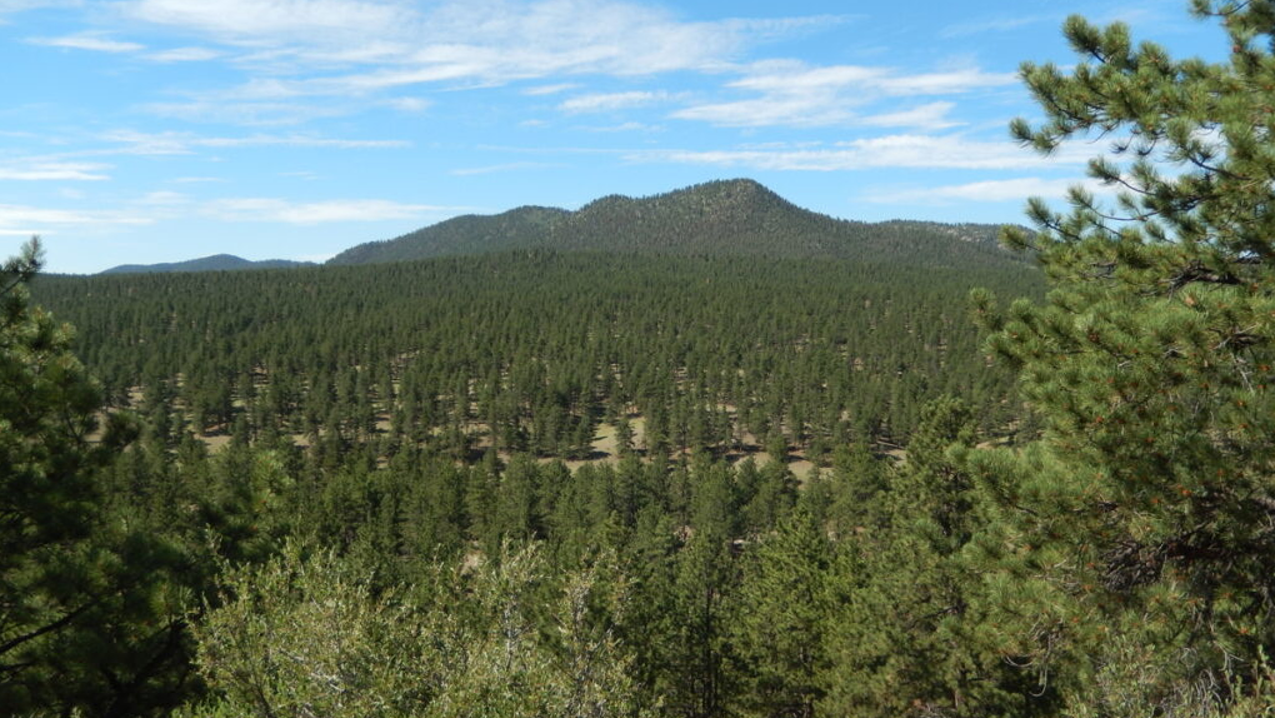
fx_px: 1183
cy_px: 373
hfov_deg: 56.6
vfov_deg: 33.7
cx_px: 638
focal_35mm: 35
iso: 125
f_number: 3.8
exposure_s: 1/800
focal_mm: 5.7
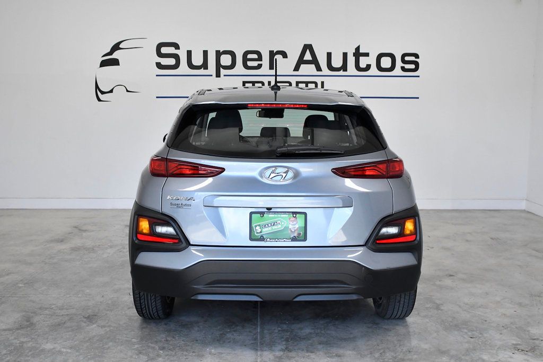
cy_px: 181
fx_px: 543
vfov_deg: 36.9
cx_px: 272
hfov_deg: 53.1
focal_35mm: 36
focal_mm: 24
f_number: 4.5
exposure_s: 1/2500
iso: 2500
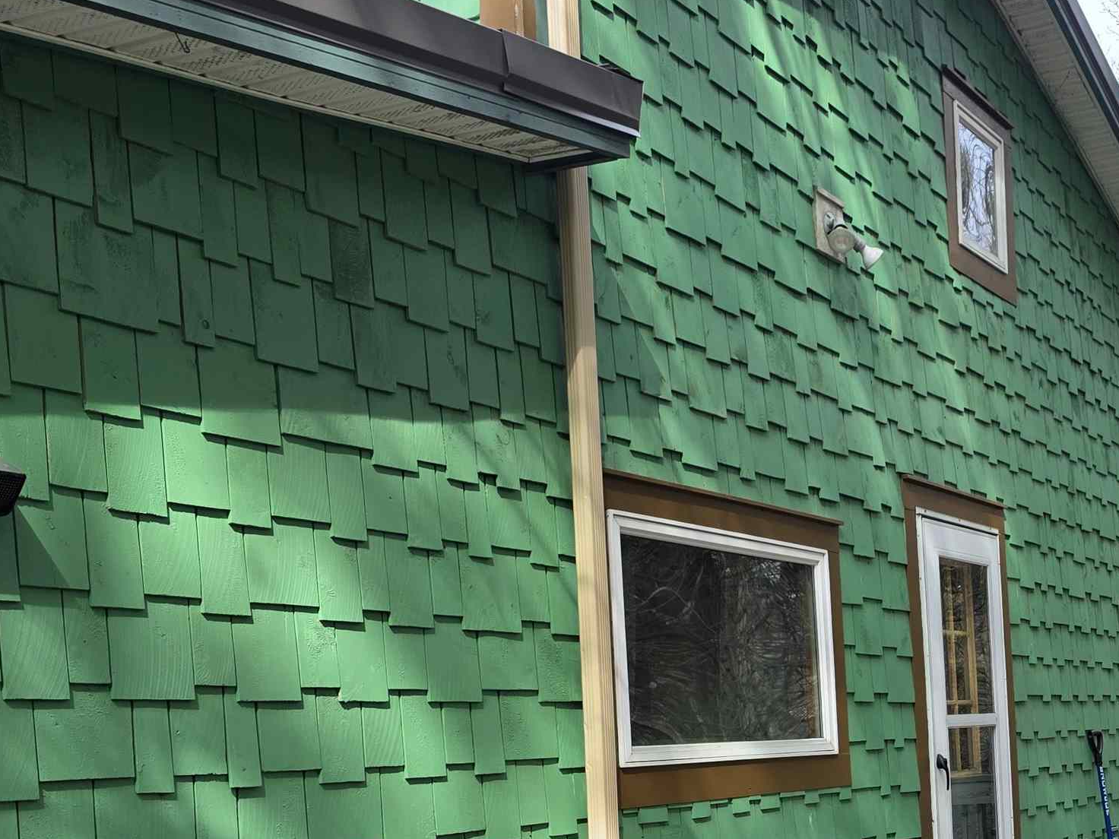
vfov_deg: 29.2
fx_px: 1552
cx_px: 1055
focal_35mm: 48
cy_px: 736
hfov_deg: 36.6
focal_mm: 6.3
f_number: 1.7
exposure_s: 1/1272
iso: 80
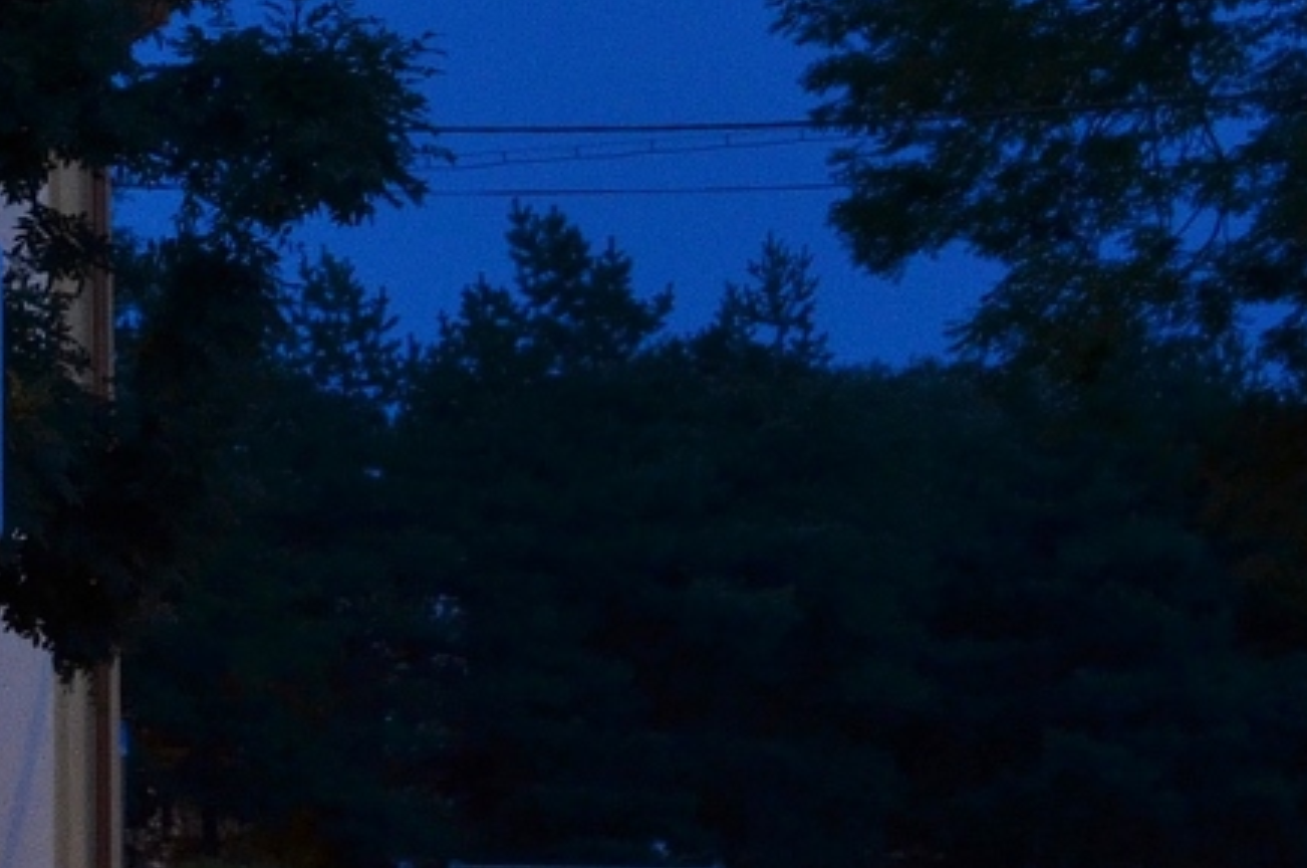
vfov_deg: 9.8
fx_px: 5047
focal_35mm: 139
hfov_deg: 12.8
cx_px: -1346
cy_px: 708
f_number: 6.3
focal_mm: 21
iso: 800
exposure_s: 1/3
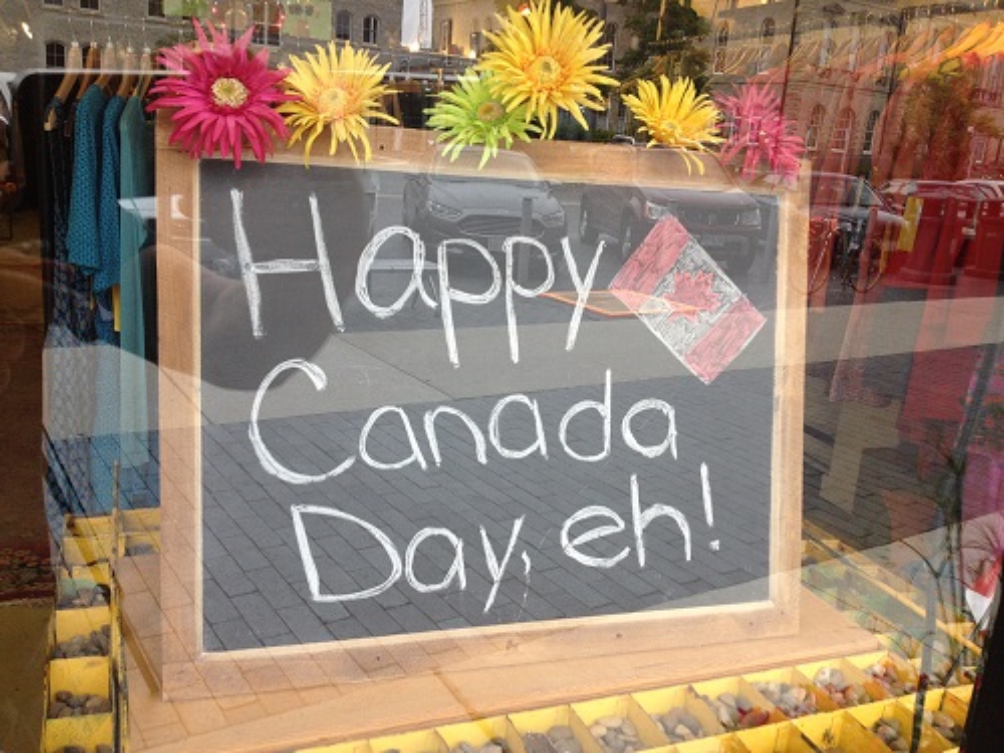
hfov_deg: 52.6
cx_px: 502
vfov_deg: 40.7
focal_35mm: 35
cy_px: 376
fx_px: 1015
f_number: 2.4
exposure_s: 1/120
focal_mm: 4.28
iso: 80
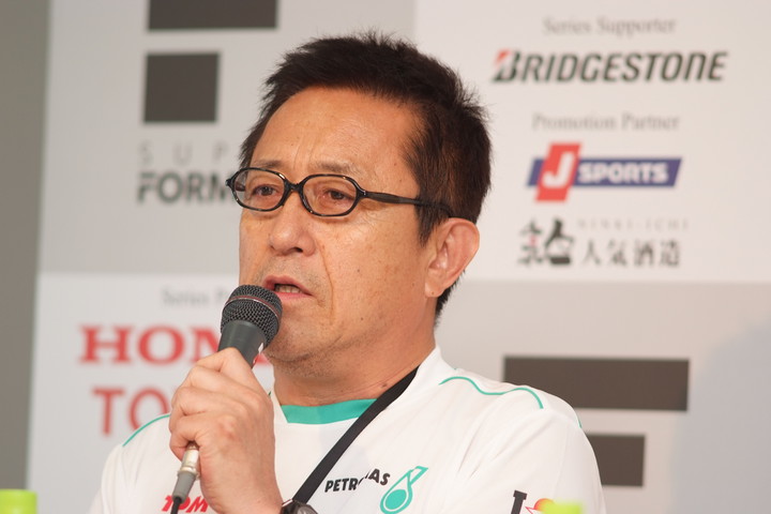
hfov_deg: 7.6
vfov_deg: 5.1
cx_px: 386
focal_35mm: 270
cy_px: 257
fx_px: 5782
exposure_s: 1/125
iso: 400
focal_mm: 180
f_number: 2.8
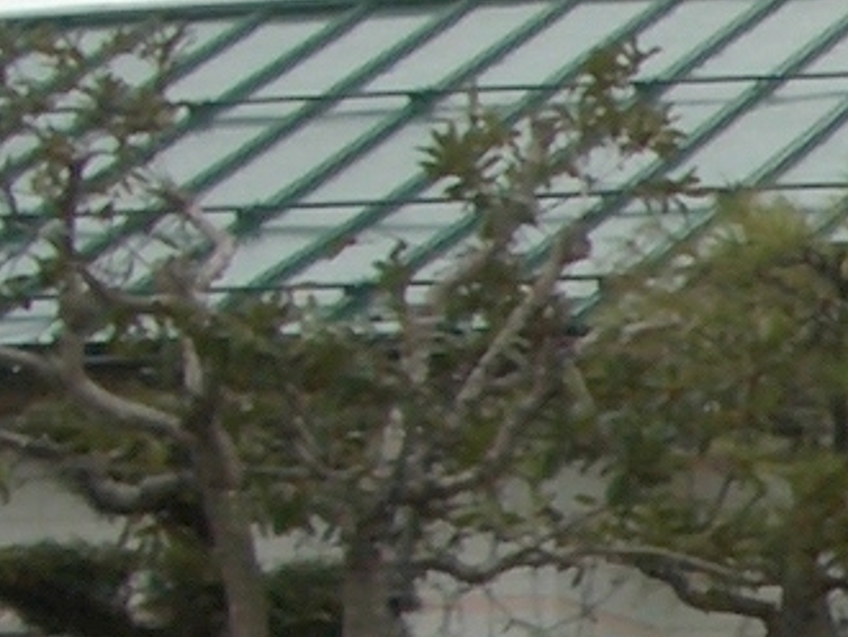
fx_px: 5982
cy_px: 763
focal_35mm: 244
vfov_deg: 6.1
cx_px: 2164
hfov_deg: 7.5
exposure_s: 1/500
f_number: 4.3
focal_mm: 5.8
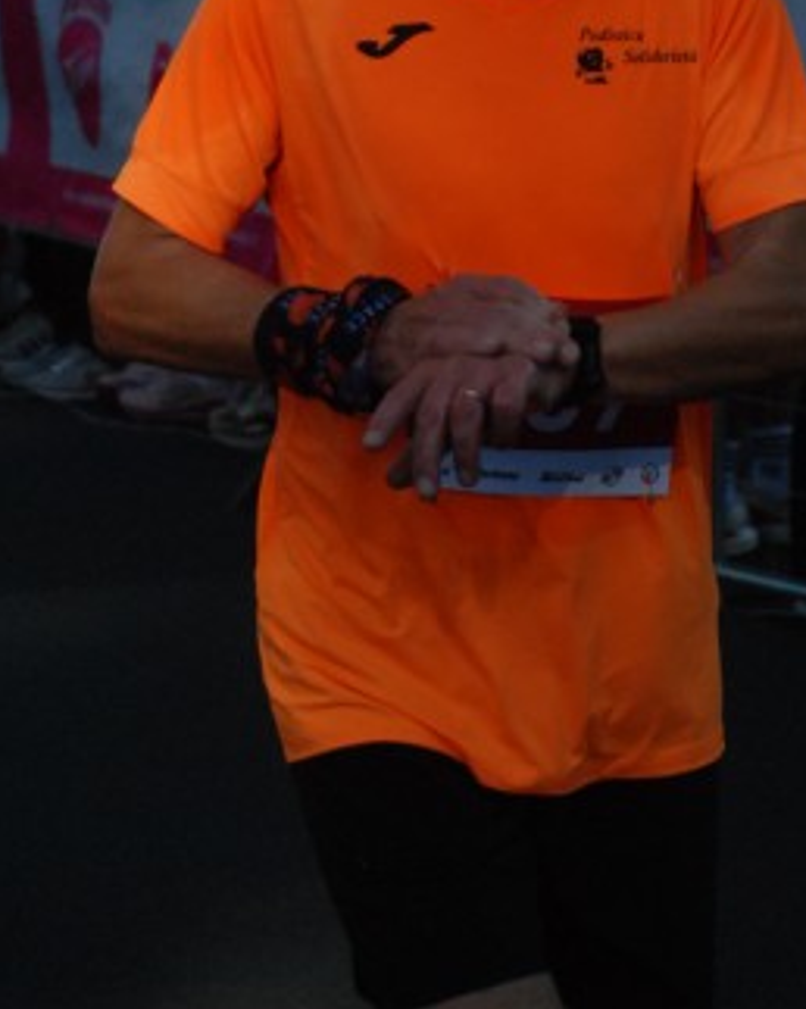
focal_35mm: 197
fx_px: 5876
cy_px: 100
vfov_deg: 9.8
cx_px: 417
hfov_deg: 7.8
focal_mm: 75
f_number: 5.6
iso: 1000
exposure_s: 1/1000
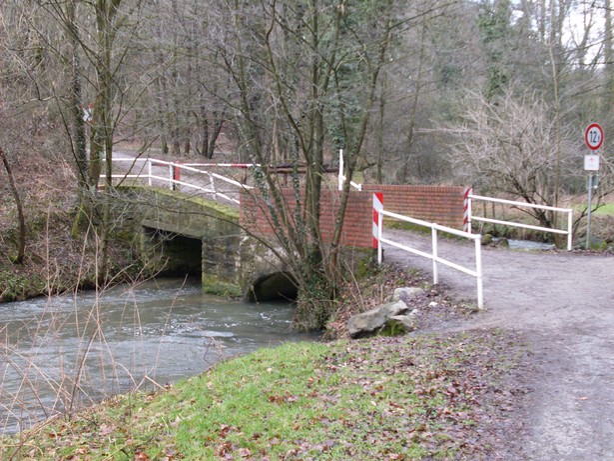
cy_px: 230
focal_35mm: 49
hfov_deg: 38.9
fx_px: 869
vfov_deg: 29.7
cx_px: 307
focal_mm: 8.1
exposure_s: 1/60
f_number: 3.1
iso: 100
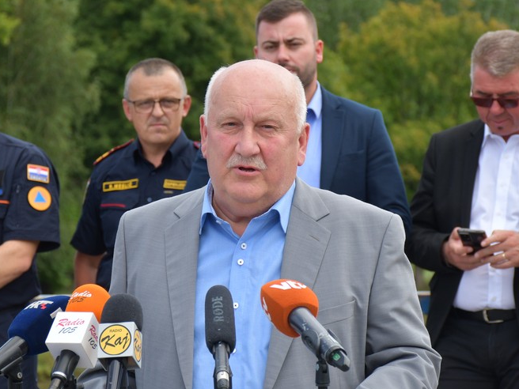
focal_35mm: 168
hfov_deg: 11.8
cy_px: 194
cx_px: 230
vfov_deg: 8.8
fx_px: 2519
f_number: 5.6
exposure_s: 1/500
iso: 250
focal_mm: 75
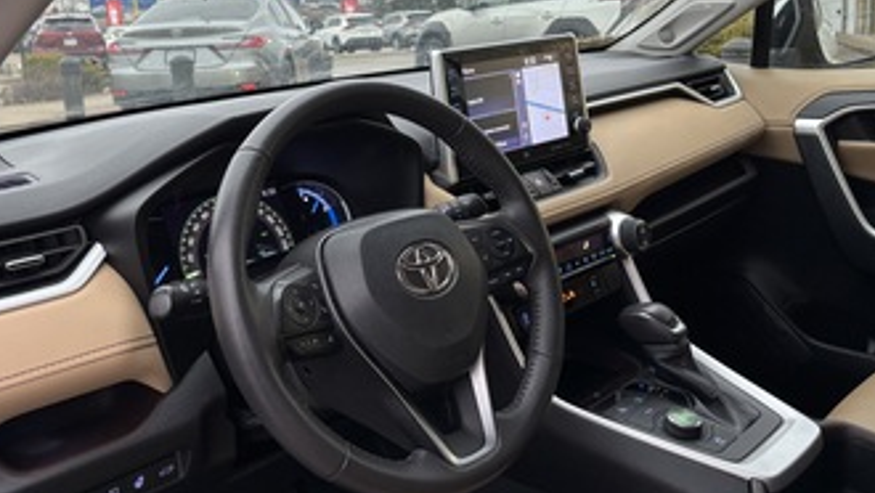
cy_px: 147
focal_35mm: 36
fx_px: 836
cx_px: 387
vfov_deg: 32.5
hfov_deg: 55.1
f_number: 1.6
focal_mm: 5.96
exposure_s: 1/71
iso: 125
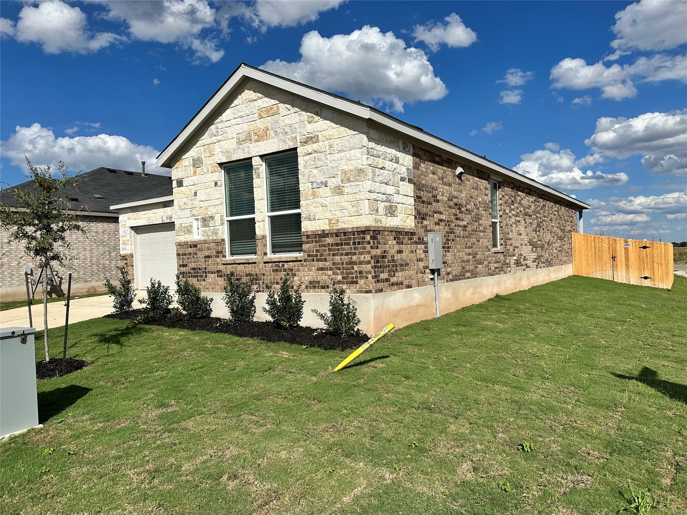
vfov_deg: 56.8
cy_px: 258
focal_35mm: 24
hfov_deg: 71.6
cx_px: 344
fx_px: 476
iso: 80
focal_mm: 6.86
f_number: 1.78
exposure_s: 1/10753
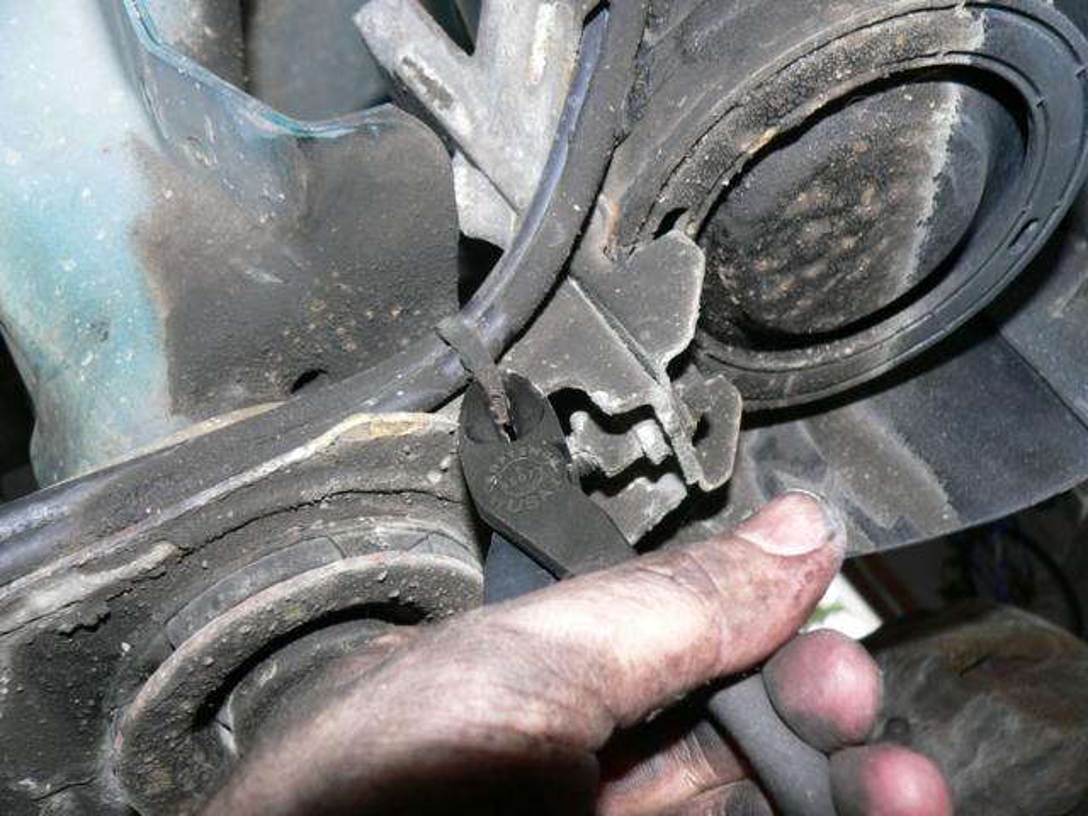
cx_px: 544
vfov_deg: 39.7
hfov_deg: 51.4
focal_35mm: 36
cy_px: 408
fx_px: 1131
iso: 100
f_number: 2.8
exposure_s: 1/60
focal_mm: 6
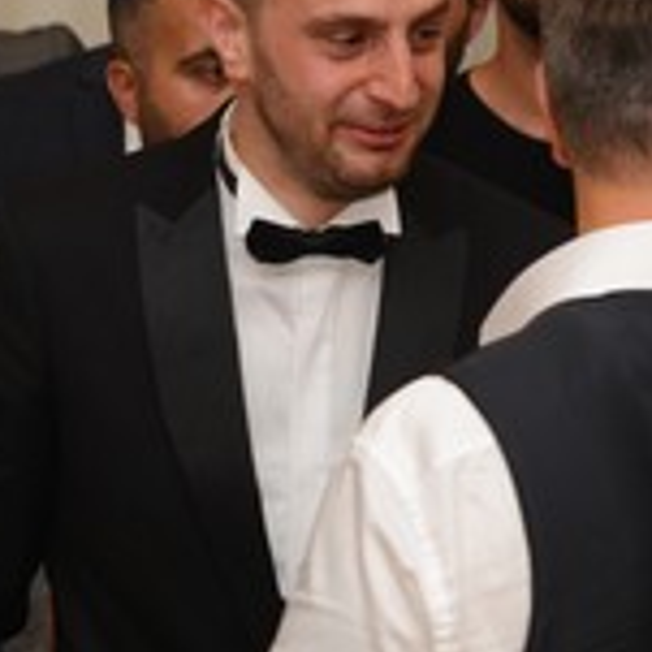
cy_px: 728
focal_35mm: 166
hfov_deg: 10.5
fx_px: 3537
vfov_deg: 10.4
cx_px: 380
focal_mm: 44
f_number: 5
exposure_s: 1/125
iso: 400
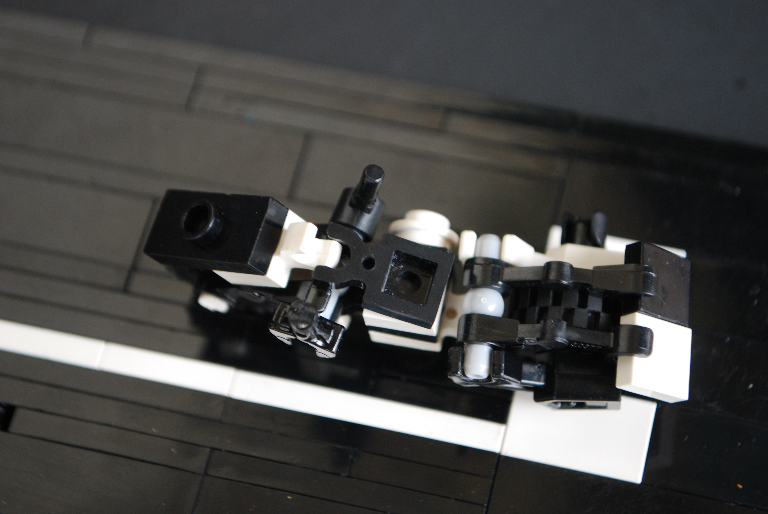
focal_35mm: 82
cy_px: 257
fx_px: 1762
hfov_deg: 24.6
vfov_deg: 16.6
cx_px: 384
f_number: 5.6
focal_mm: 55
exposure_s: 1/40
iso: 400
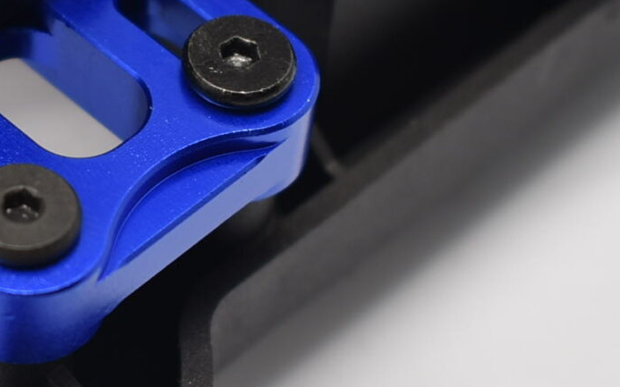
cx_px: 118
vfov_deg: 8.9
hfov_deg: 14.1
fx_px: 2484
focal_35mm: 147
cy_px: 163
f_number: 4.5
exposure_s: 1/100
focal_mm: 26
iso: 100
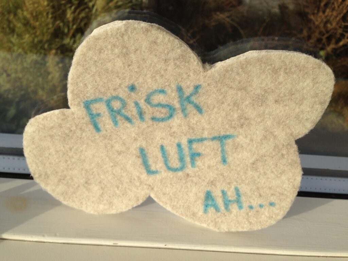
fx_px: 332
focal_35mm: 33
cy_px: 130
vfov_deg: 42.9
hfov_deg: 55.4
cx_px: 174
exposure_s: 1/1466
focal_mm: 4.12
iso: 50
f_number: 2.4
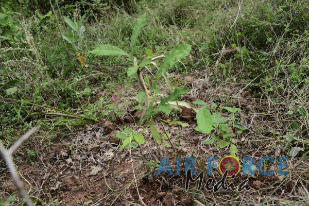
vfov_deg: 37.9
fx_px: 300
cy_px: 103
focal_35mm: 35
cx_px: 154
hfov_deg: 54.4
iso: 125
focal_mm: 35
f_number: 11
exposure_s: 1/100
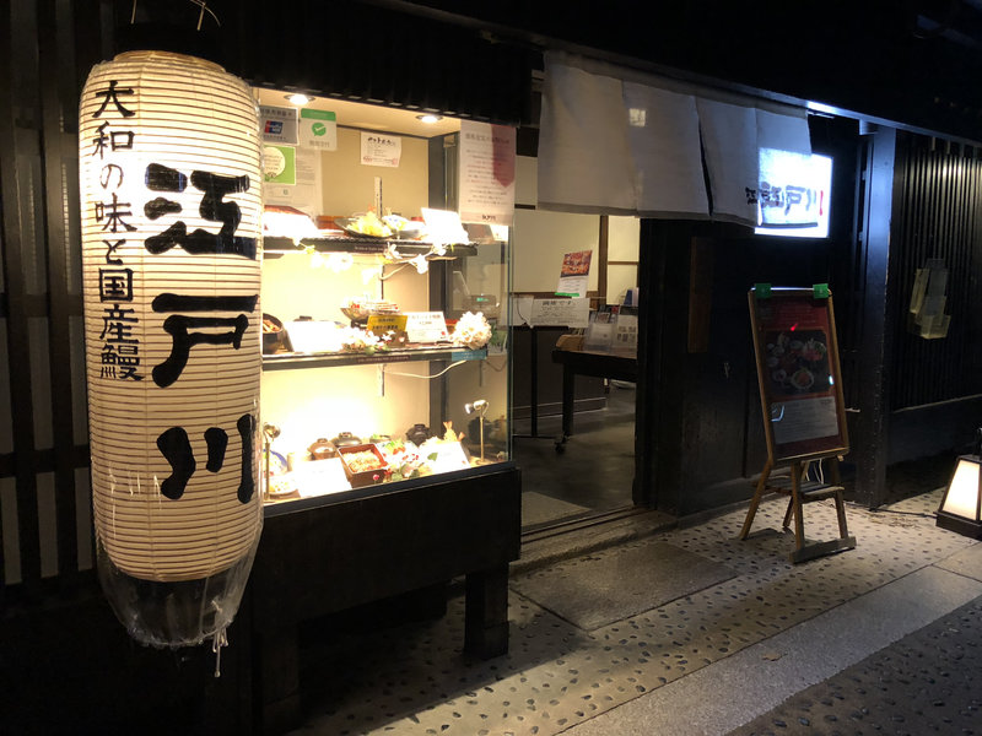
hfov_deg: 63.4
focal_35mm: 28
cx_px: 491
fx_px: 794
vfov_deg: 49.7
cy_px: 368
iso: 64
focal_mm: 4
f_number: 1.8
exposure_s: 1/15
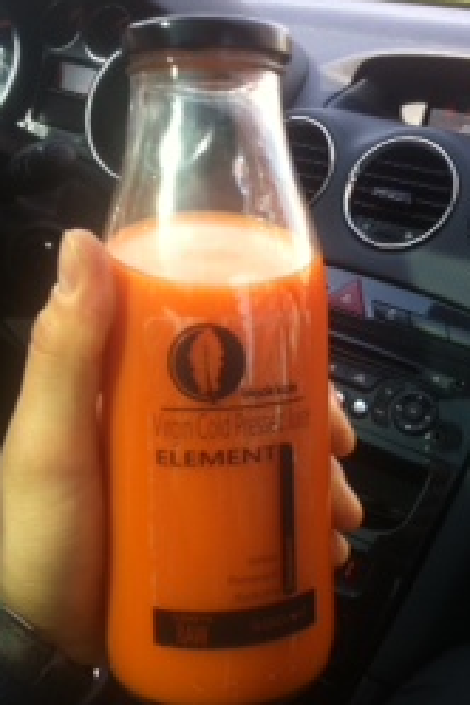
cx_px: 283
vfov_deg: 39.5
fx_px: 979
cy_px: 286
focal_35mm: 50
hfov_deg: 26.9
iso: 80
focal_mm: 3.85
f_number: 2.8
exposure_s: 1/167
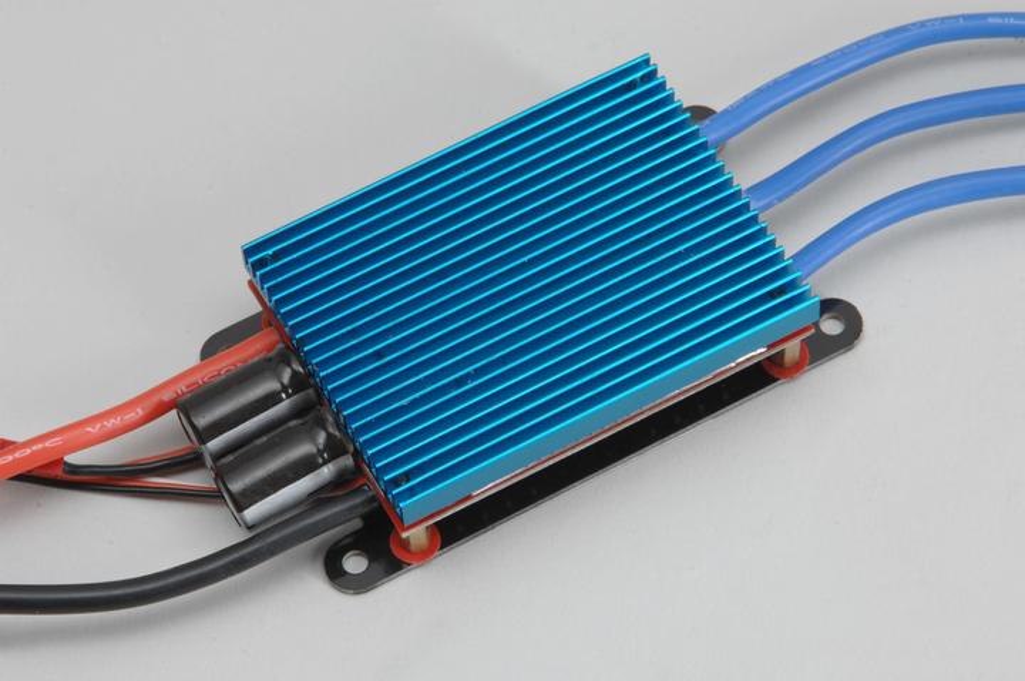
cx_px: 512
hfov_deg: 13.1
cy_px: 340
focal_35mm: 158
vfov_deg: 8.7
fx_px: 4478
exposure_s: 1/125
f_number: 22
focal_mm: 105
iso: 100
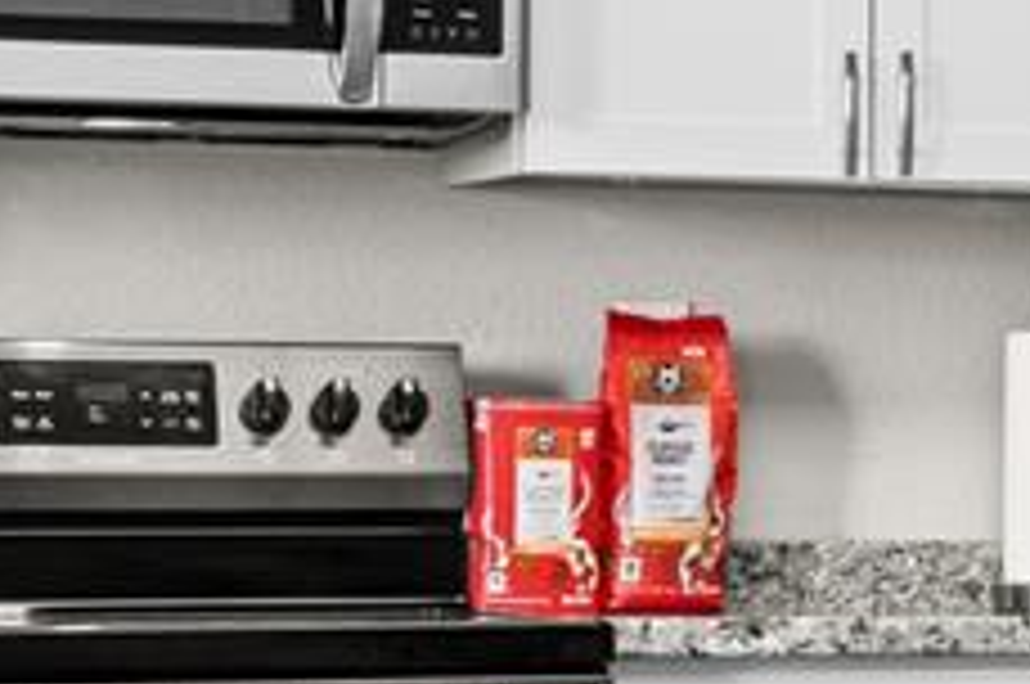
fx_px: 5121
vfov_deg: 7.6
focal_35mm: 179
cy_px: 558
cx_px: 1637
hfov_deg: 11.0
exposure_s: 1/1.25
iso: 100
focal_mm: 26.7
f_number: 8
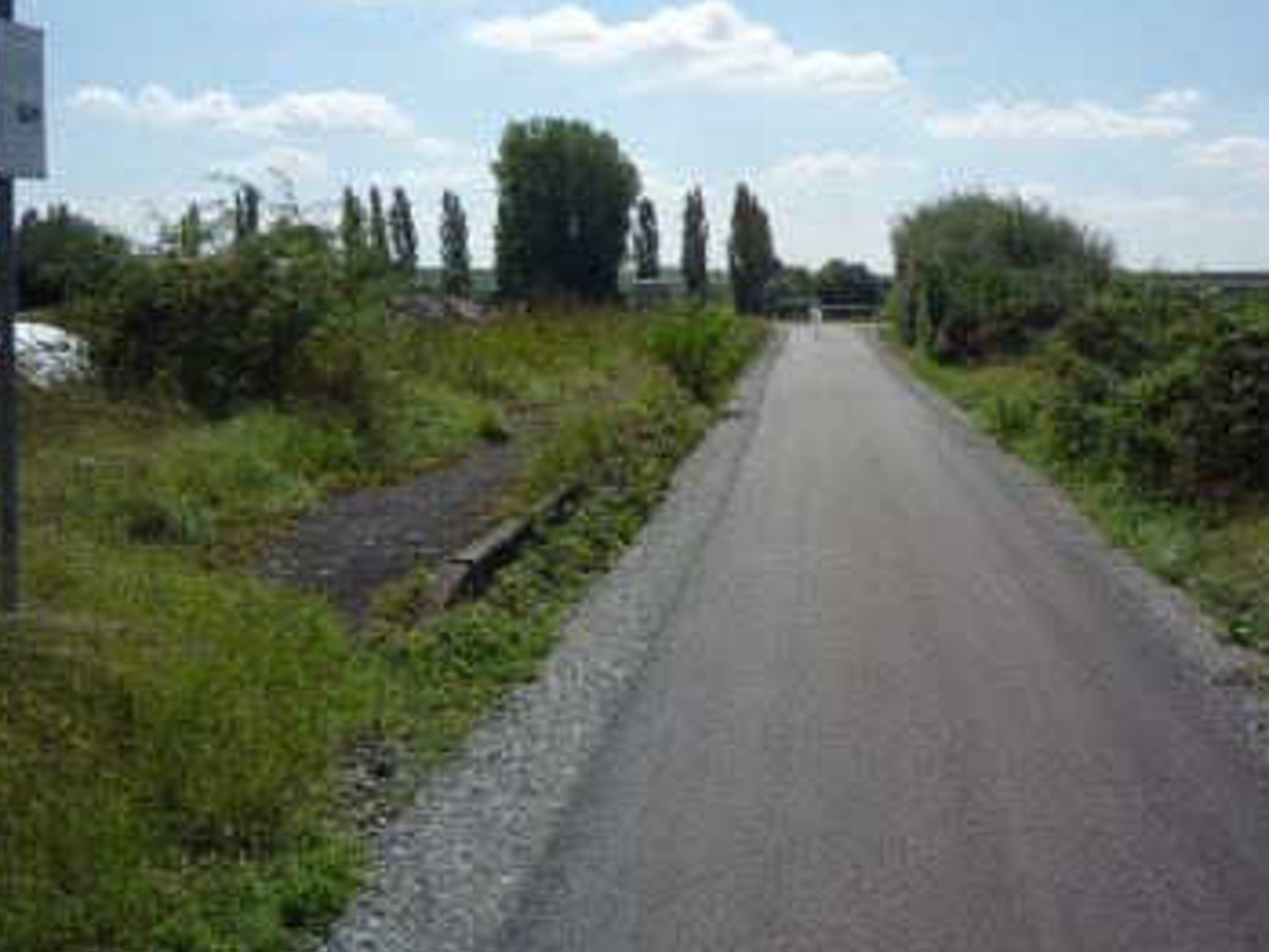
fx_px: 1614
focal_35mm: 44
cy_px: 356
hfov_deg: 42.9
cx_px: 705
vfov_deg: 32.7
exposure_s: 1/800
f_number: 5.6
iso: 100
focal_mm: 5.2
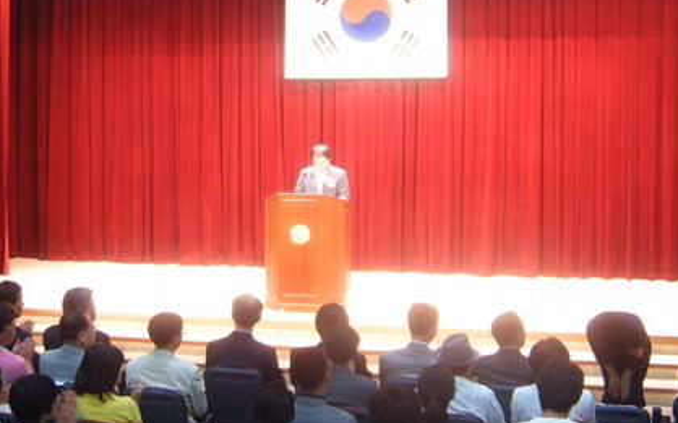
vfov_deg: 21.6
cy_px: 199
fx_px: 1108
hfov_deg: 34.0
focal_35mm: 60
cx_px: 310
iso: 141
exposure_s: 1/10
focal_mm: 6.2
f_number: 2.9
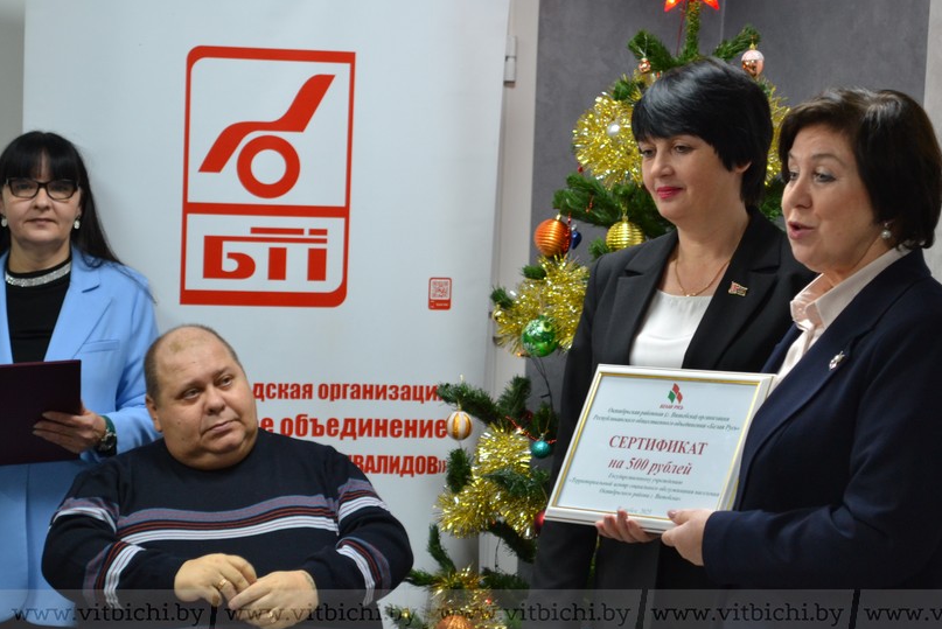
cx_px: 540
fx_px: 2739
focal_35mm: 105
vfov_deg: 13.1
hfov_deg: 19.5
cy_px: 359
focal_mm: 55
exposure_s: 1/15
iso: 500
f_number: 5.6
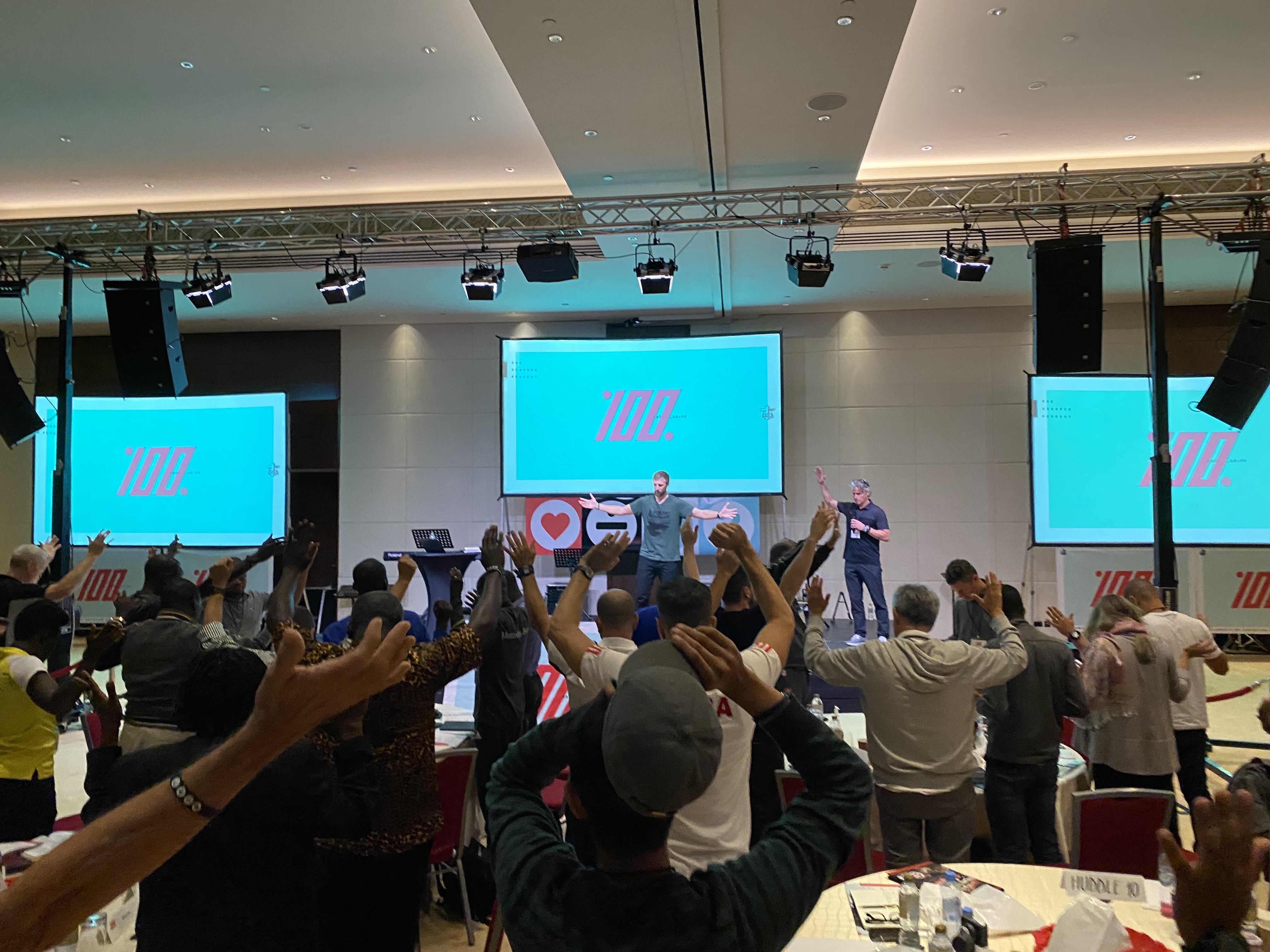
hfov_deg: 67.3
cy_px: 476
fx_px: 954
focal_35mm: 26
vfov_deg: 53.1
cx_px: 635
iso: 500
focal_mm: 4.25
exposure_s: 1/50
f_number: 1.8
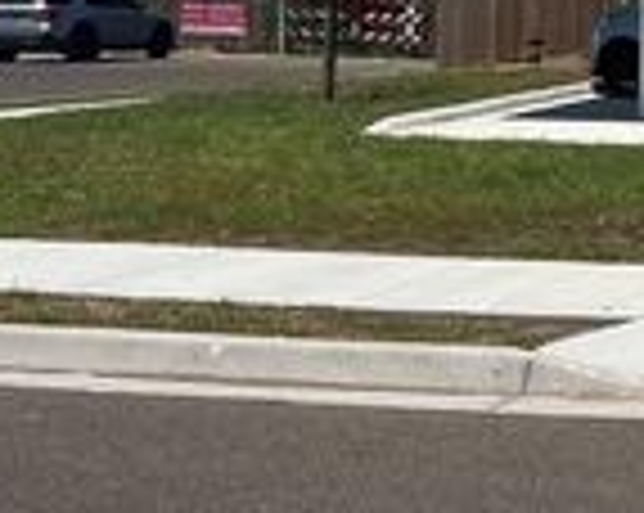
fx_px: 1694
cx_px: 995
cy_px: 25
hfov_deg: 18.7
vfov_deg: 16.9
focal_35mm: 89
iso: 50
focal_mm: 5.7
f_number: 1.5
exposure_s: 1/11364
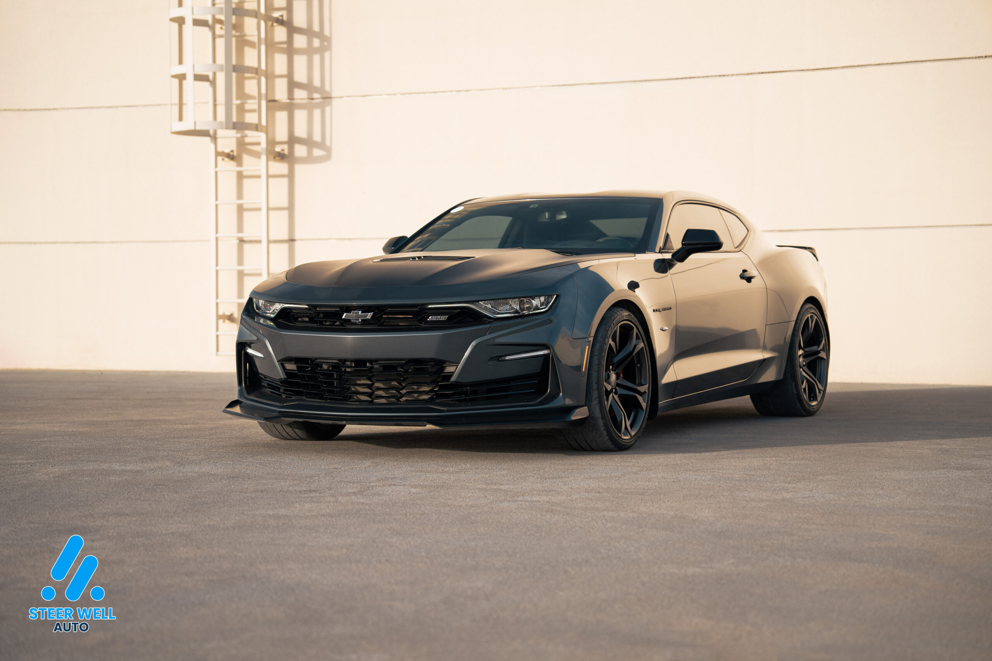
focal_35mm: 70
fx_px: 1929
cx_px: 496
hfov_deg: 28.8
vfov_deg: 19.5
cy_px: 330
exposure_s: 1/400
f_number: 2.8
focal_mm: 70
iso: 100
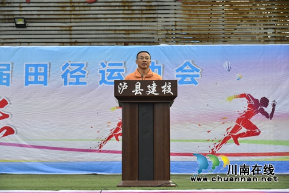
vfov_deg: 19.5
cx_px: 144
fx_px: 562
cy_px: 96
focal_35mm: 70
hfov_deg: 28.8
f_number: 6.3
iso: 500
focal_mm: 70
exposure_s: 1/320
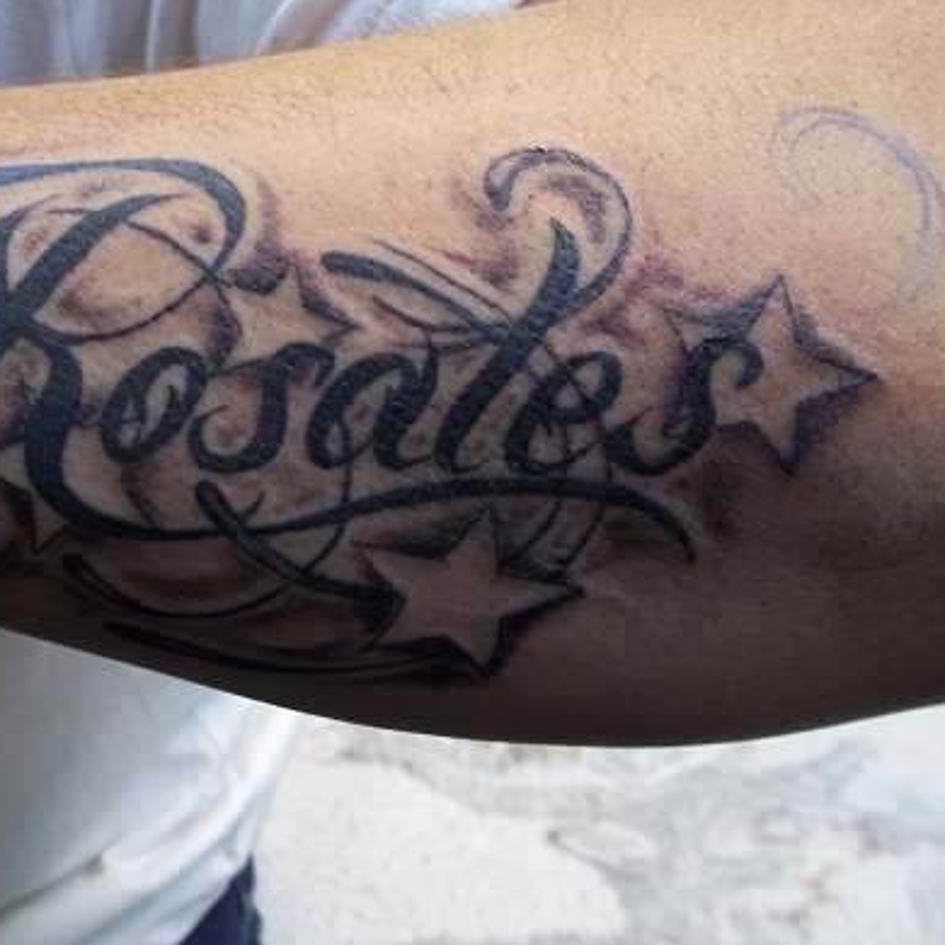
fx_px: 1513
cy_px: 426
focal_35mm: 49
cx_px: 228
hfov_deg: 33.9
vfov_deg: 34.7
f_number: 3.1
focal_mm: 6.5
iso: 160
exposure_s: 1/13
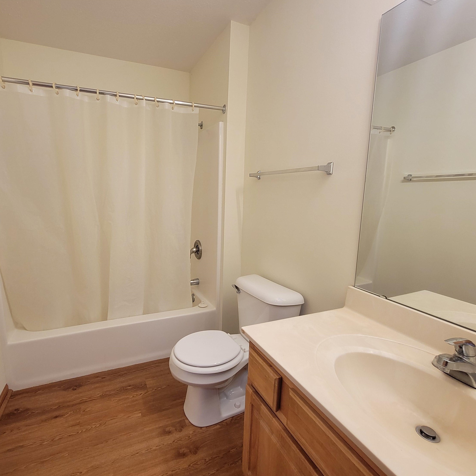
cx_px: 203
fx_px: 249
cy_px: 243
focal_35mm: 16
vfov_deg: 87.4
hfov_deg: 86.8
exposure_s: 1/60
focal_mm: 2.2
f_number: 2.2
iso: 160
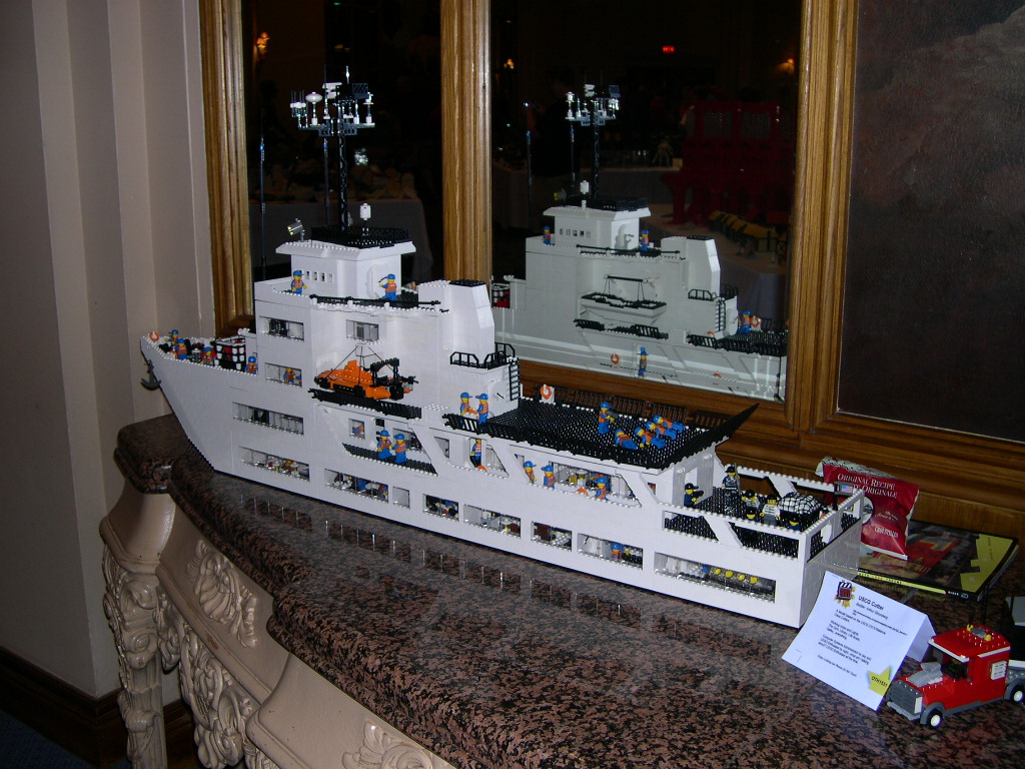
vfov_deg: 37.7
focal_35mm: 38
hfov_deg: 49.0
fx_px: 1125
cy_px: 384
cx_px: 512
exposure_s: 1/60
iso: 100
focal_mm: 8
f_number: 2.8
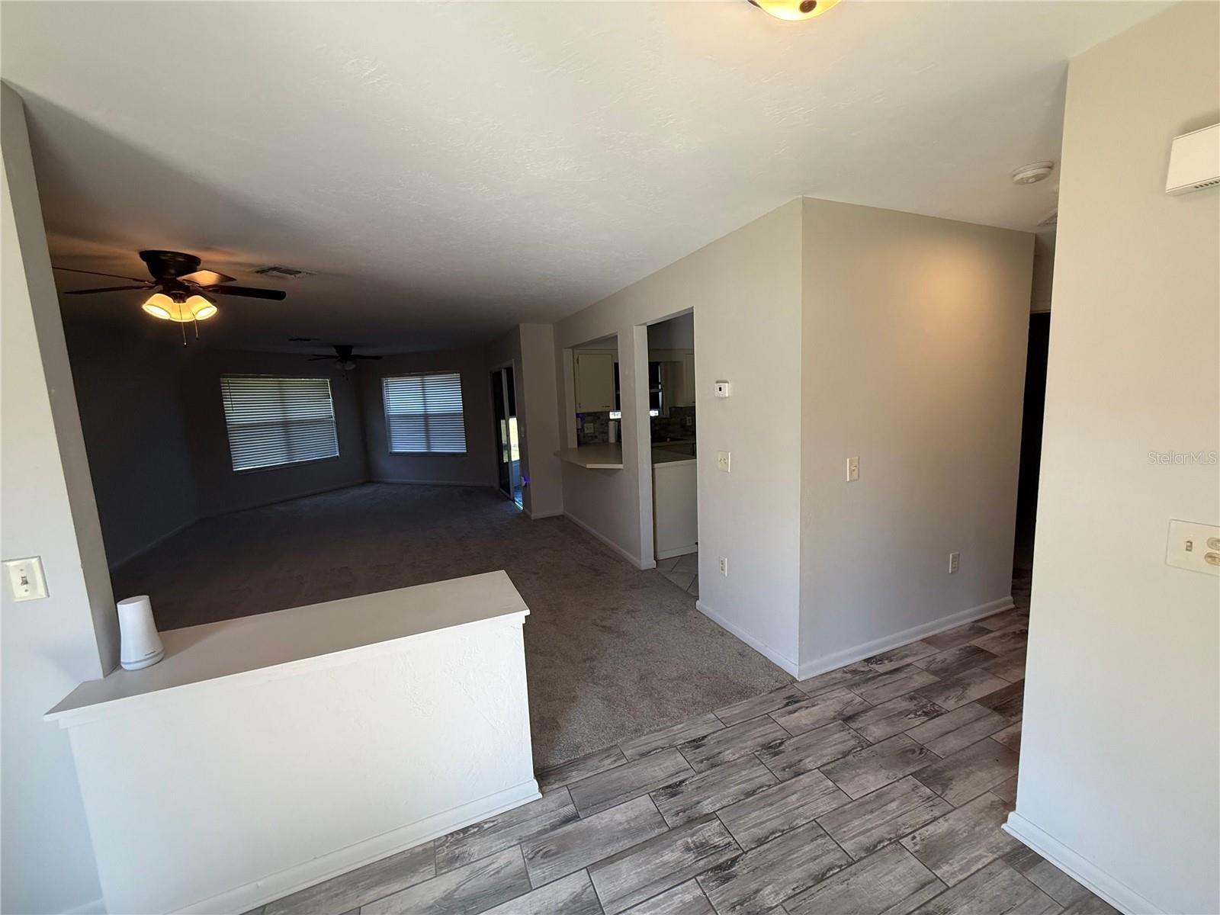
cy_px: 458
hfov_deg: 102.1
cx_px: 610
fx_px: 493
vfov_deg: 85.7
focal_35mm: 14
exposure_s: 1/120
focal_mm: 2.22
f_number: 2.2
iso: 200
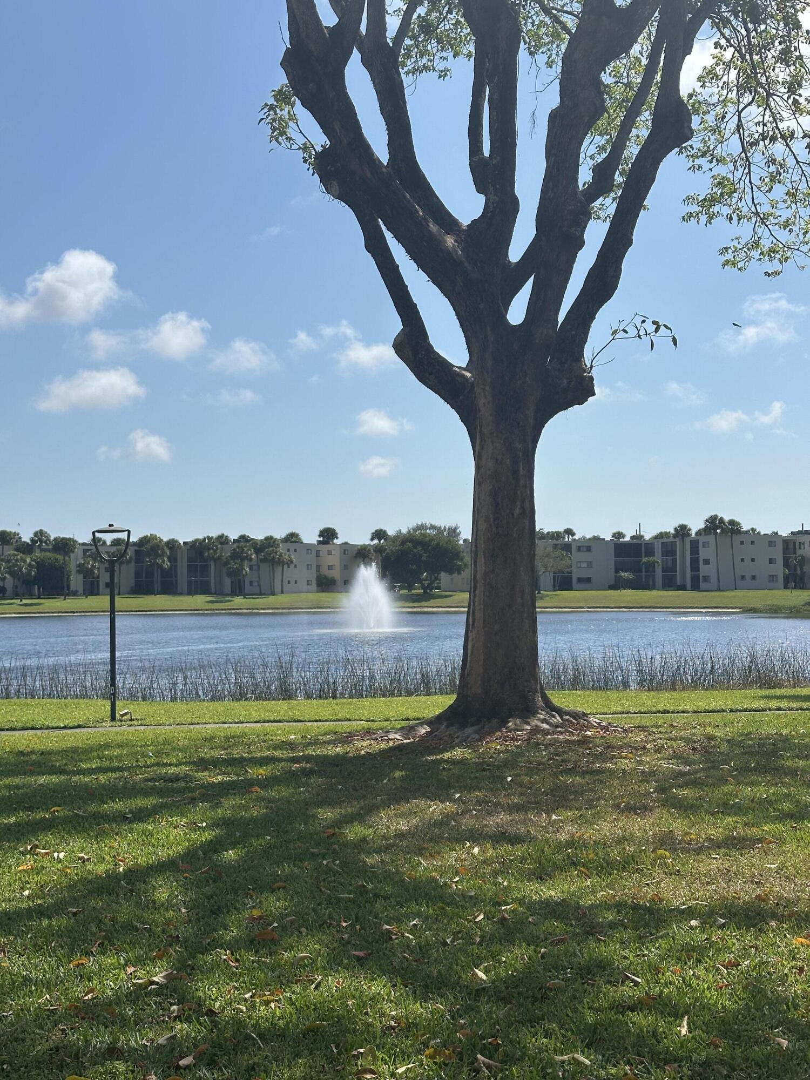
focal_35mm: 48
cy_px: 540
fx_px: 1498
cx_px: 405
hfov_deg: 30.3
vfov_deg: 39.7
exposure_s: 1/7634
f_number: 1.78
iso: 64
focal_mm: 6.86
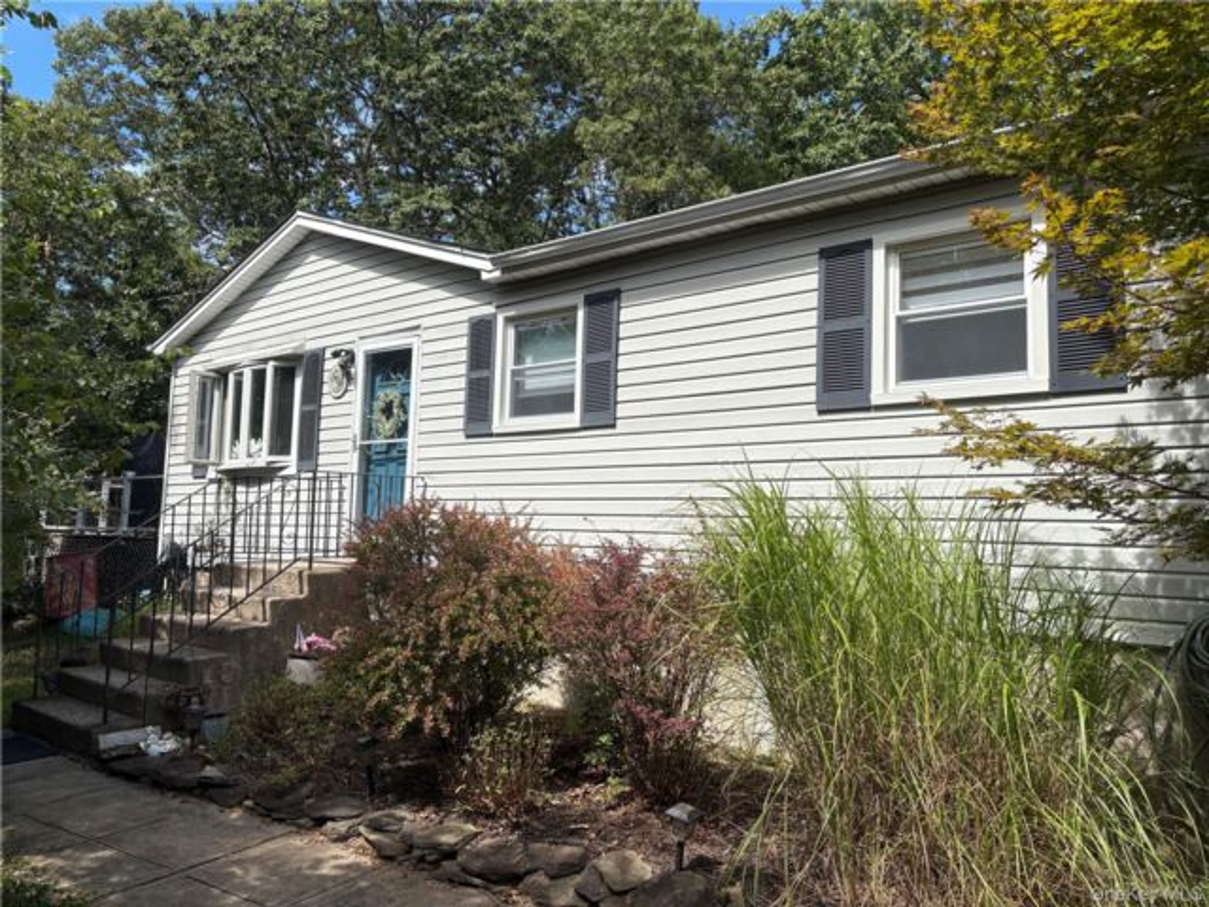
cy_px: 454
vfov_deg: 53.1
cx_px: 604
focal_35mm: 26
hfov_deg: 67.3
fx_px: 908
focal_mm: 5.96
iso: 50
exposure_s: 1/2364
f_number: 1.6
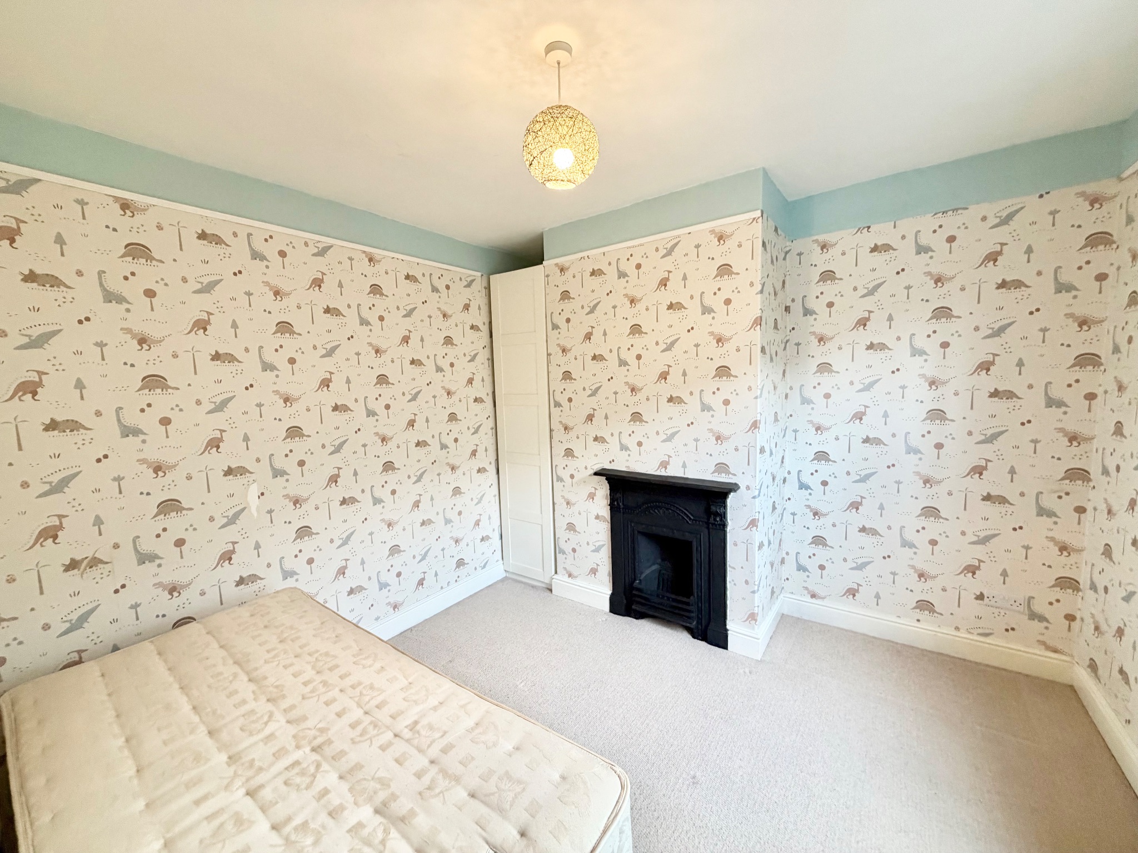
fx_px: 460
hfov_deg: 102.1
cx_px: 569
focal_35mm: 14
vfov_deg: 85.7
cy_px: 426
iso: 320
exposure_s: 1/100
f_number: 2.2
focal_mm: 2.22
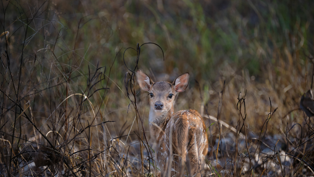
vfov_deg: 1.9
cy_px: 105
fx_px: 5246
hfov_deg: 3.4
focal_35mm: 630
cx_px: 157
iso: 800
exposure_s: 1/500
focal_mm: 400
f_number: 5.6
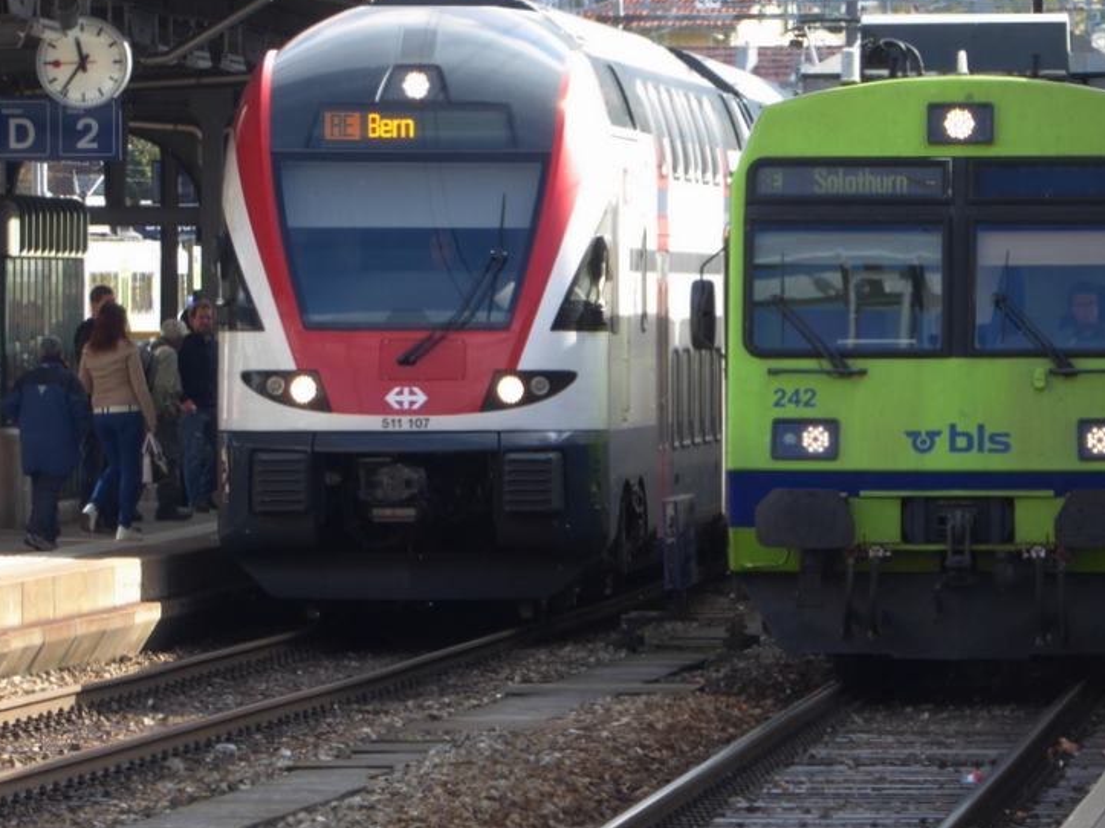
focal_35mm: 498
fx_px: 15894
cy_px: 322
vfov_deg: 3.0
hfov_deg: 4.0
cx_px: 588
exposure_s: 1/80
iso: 100
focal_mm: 53.8
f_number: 5.8
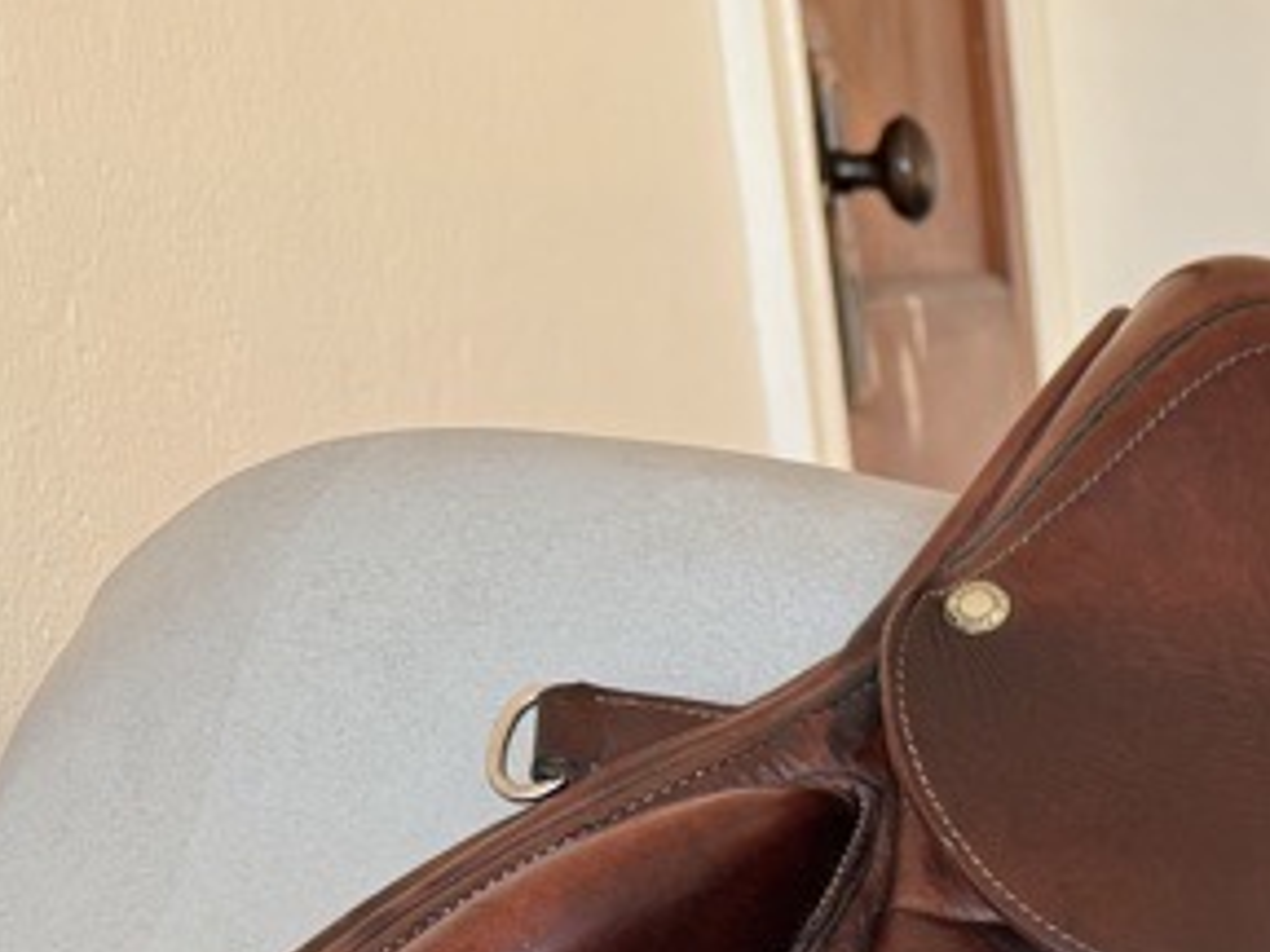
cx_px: 1685
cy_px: 1364
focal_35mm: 75
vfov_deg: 17.9
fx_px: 2752
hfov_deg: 22.9
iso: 125
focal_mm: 6.76
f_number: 1.78
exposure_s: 1/121
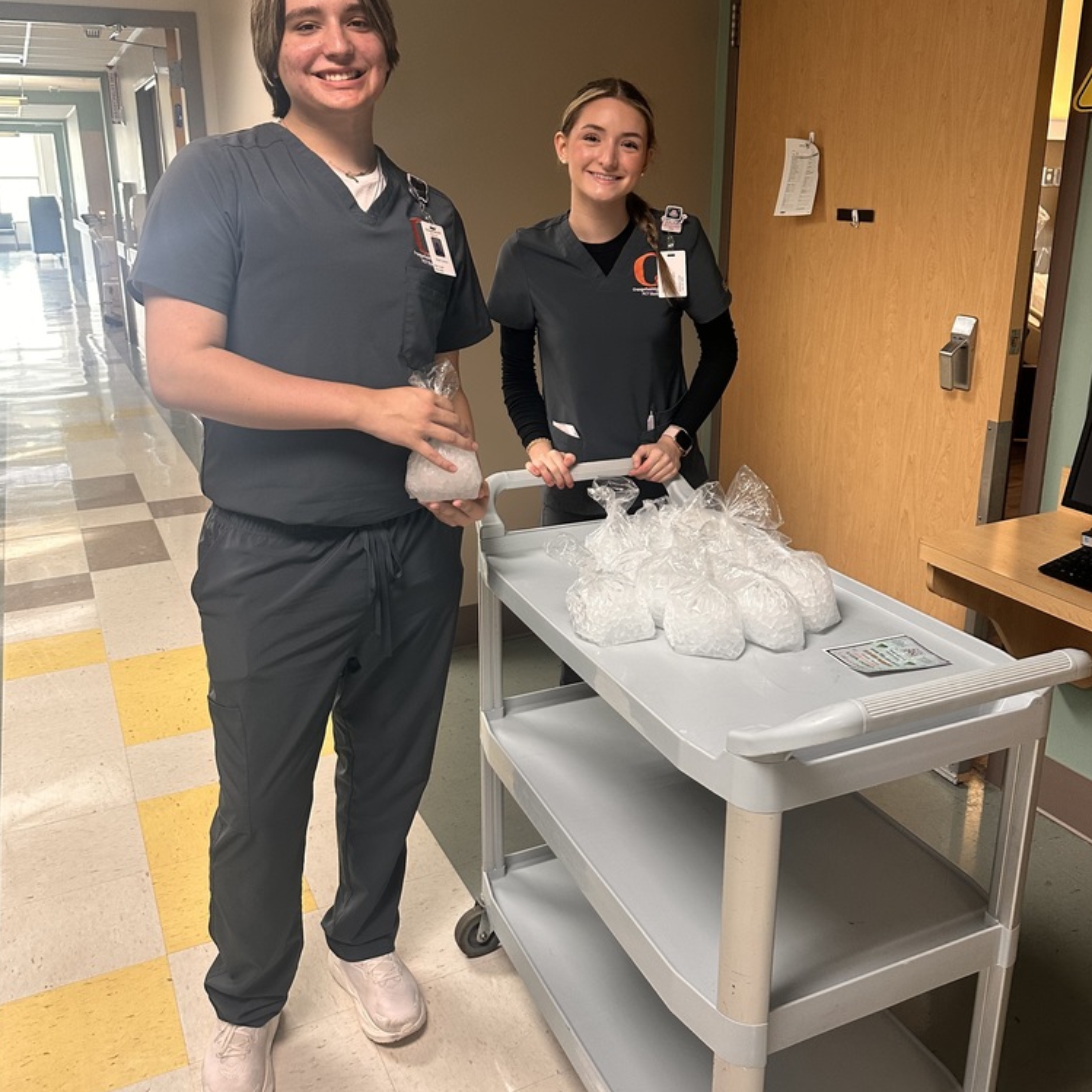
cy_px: 488
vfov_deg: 55.5
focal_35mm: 29
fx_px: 1035
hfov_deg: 55.6
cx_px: 544
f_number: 1.78
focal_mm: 6.86
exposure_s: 1/60
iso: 250
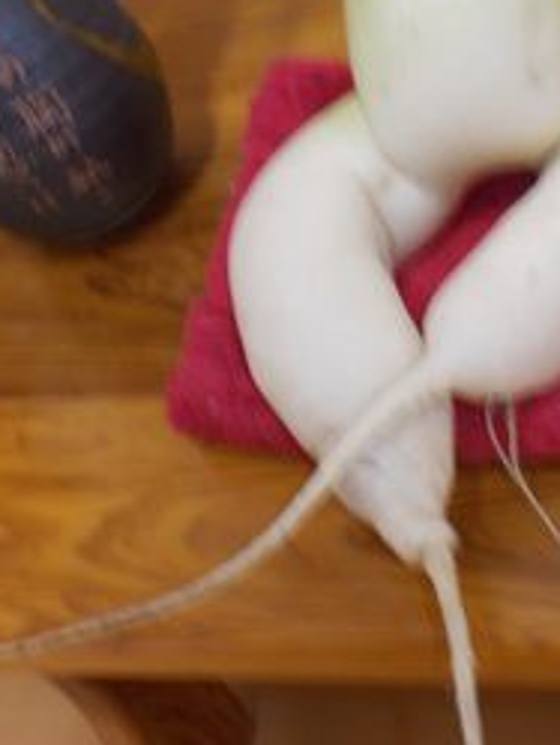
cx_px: 481
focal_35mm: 48
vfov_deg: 39.5
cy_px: 314
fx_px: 1034
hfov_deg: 29.3
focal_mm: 4.6
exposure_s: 1/6
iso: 200
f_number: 3.2
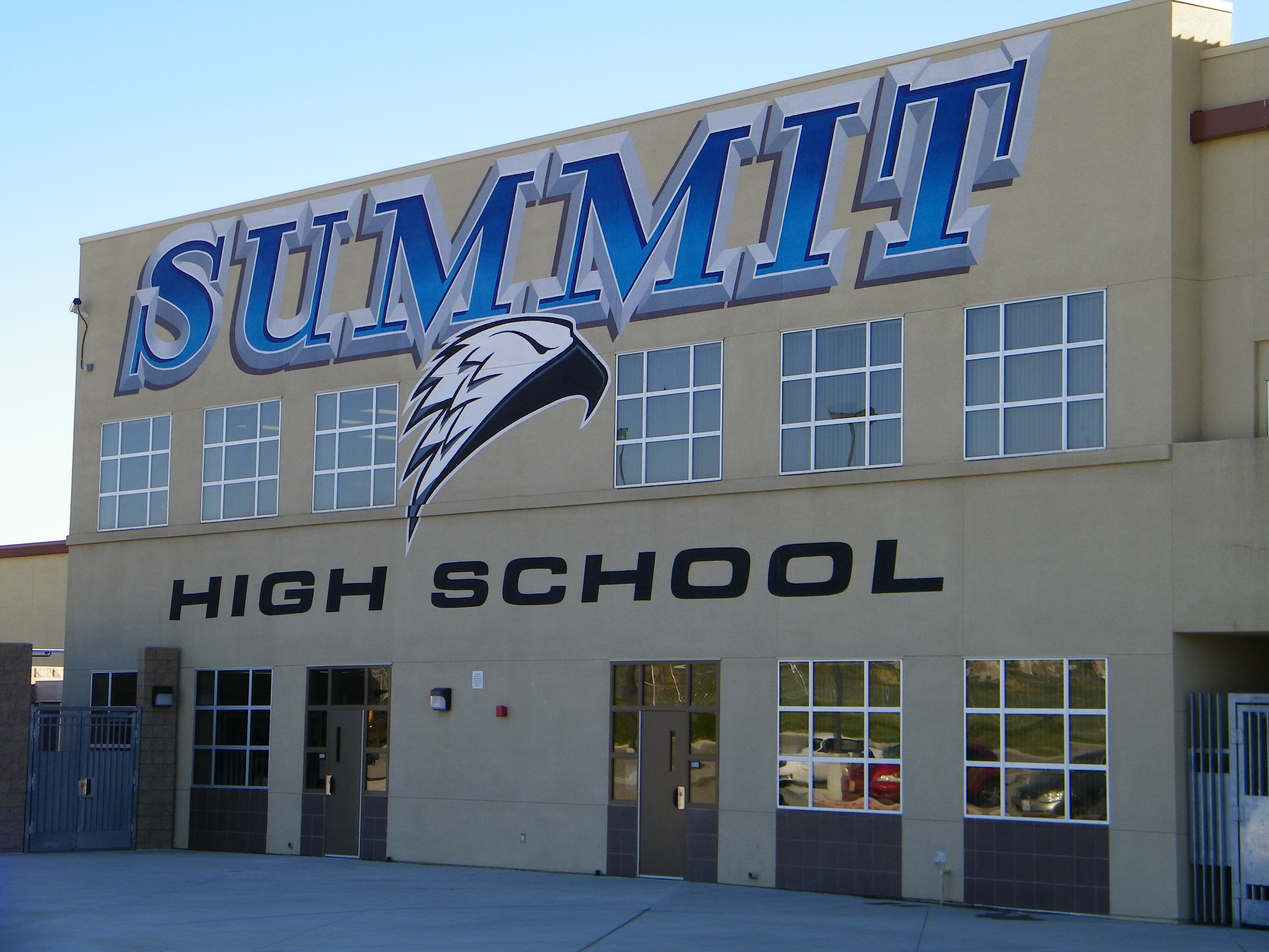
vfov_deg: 18.2
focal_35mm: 81
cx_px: 639
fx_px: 2969
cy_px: 471
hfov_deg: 24.1
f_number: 4.4
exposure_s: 1/250
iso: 80
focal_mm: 14.3
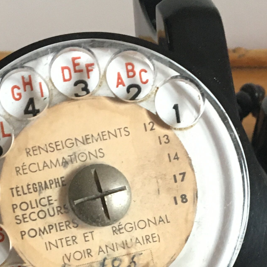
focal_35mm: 81
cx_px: 157
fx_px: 707
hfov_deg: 21.4
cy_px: 260
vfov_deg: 20.8
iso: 200
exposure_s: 1/20
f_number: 2.2
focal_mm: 4.15
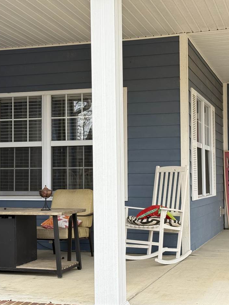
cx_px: 104
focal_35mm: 65
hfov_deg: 22.6
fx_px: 573
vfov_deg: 29.8
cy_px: 154
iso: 100
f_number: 1.78
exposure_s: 1/733
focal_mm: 6.76
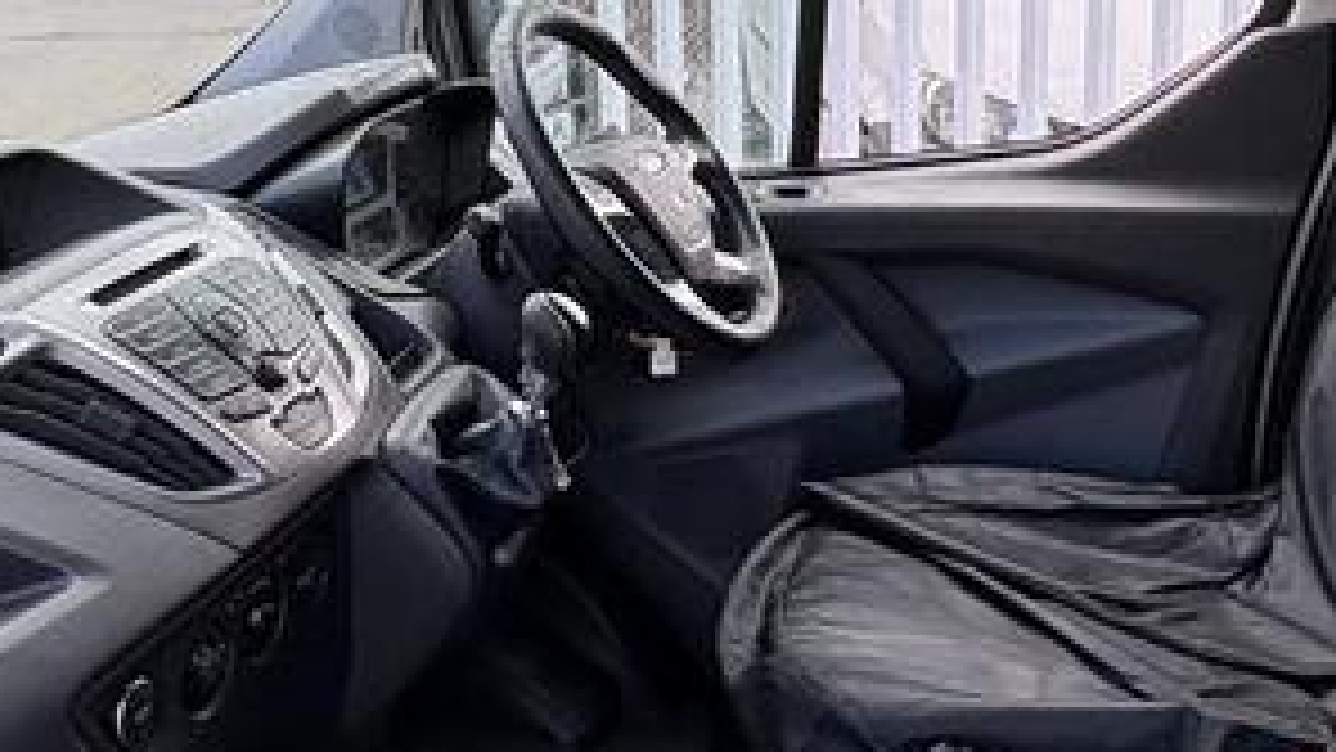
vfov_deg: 25.7
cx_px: 477
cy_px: 207
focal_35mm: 46
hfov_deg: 44.1
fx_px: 1629
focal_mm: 2.22
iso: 40
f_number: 2.2
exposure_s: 1/158
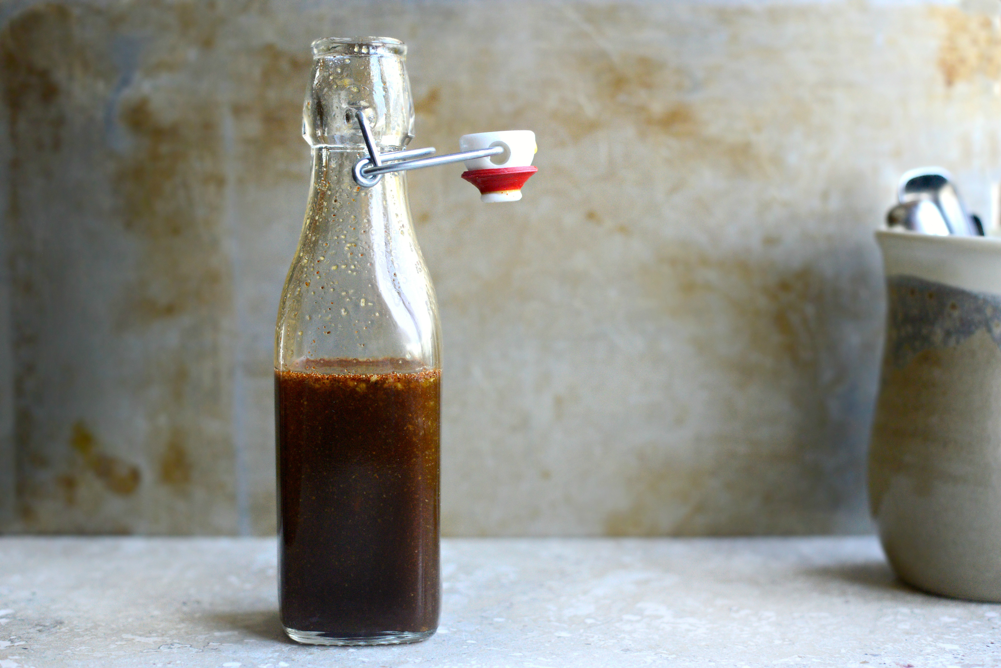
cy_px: 334
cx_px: 500
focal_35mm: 50
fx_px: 1391
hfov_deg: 39.6
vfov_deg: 27.0
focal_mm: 50
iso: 2500
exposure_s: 1/400
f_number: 3.5
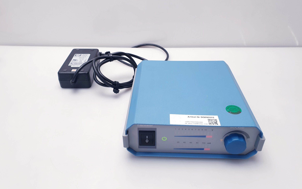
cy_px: 83
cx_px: 150
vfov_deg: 44.5
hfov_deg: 66.5
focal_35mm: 28
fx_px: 230
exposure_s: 1/50
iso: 64
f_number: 2.4
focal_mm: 4.3
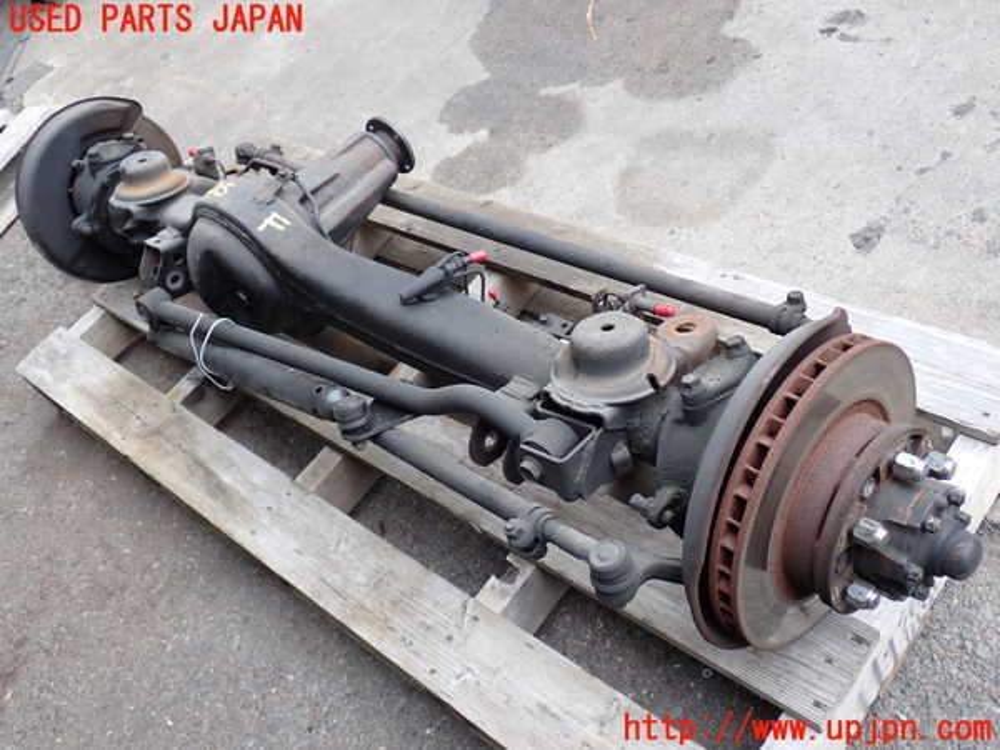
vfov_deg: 39.7
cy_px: 375
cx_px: 500
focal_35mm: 36
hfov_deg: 51.4
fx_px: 1040
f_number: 2.5
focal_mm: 6.37
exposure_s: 1/125
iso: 100
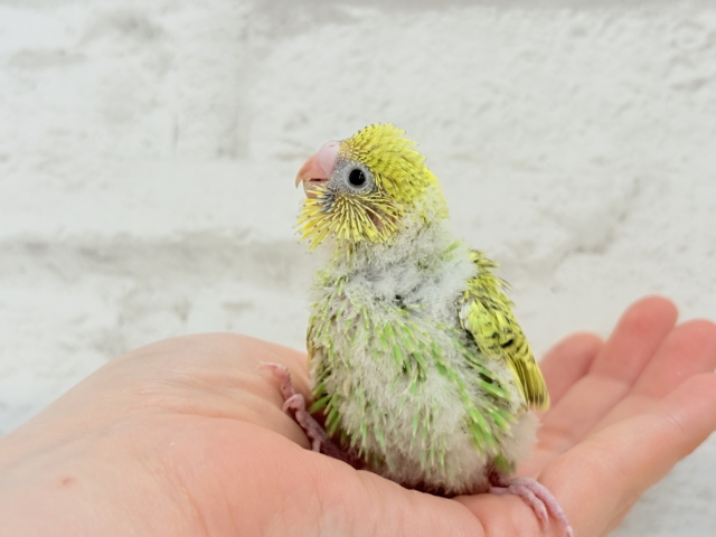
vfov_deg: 28.0
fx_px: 1076
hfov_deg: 36.8
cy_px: 268
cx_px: 358
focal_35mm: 52
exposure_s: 1/100
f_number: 1.6
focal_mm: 5.96
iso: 100
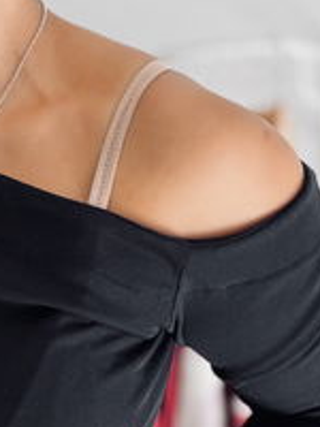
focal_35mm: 80
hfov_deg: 17.8
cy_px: 428
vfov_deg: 23.4
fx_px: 986
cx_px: -30
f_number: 1.9
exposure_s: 1/121
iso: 50
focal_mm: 2.71
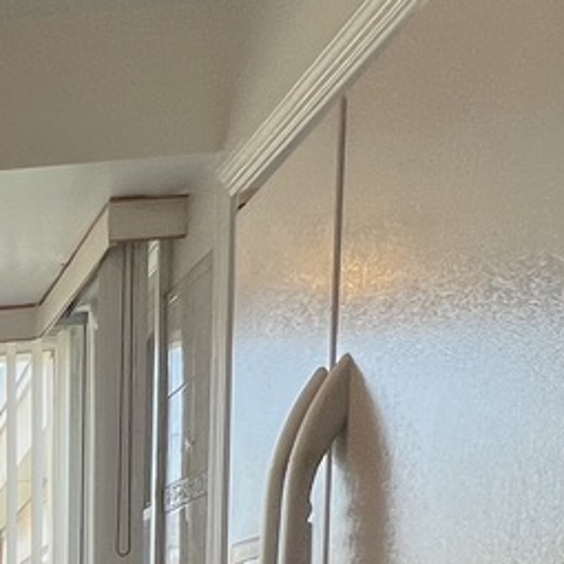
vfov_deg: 21.3
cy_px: 896
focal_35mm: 65
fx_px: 1198
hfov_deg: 21.2
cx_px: -338
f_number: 1.8
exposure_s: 1/143
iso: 32
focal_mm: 1.57
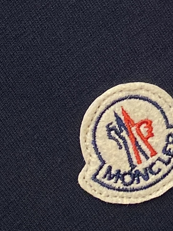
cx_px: 121
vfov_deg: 47.9
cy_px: 159
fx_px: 253
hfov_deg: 37.1
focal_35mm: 38
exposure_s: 1/121
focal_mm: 4.25
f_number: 1.8
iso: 100
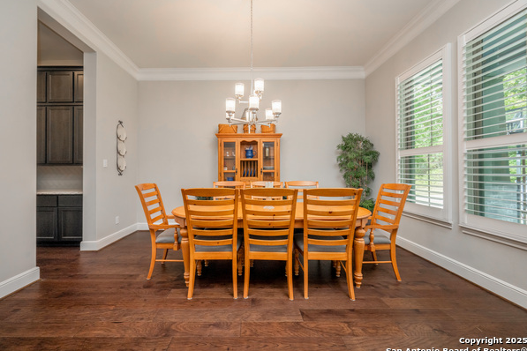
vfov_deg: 77.3
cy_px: 168
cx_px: 247
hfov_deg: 100.3
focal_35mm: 15
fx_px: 220
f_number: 8
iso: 320
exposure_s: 1/6
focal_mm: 14
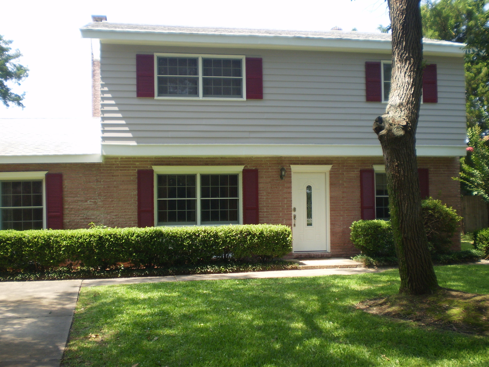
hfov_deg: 44.8
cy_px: 184
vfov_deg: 34.3
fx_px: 593
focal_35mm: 42
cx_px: 244
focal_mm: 7.4
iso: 64
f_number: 3.5
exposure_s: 1/200
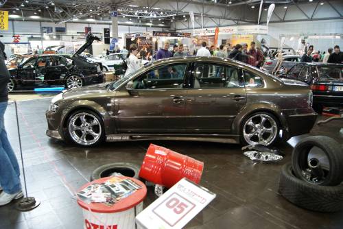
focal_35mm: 27
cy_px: 114
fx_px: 257
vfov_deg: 48.0
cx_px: 172
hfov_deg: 67.4
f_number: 3.5
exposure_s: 1/20
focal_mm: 18
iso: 400
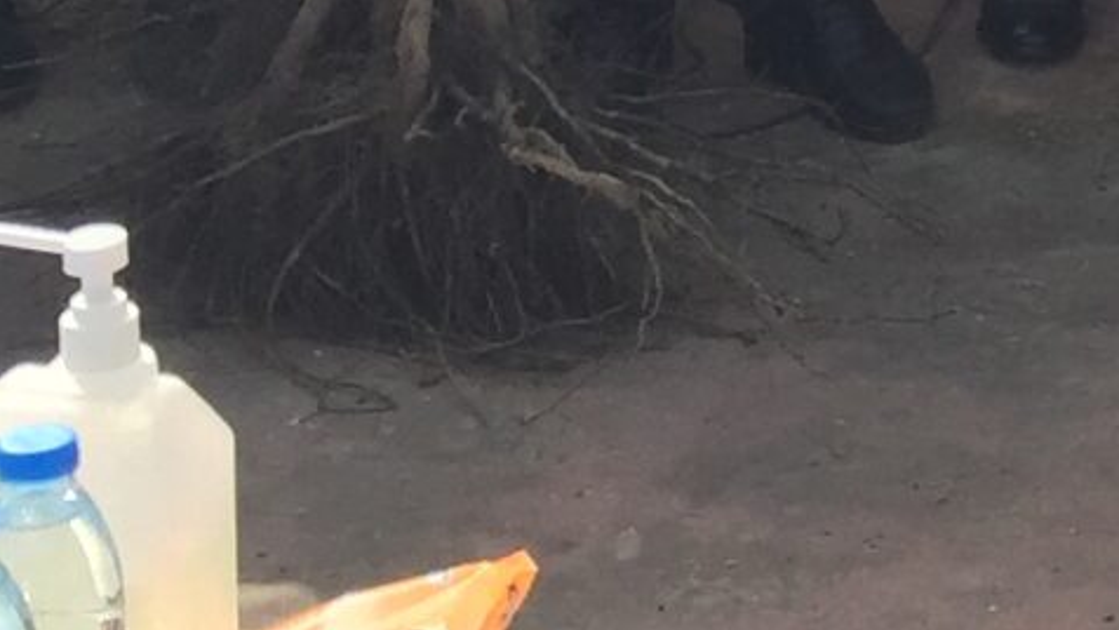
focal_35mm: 170
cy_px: -835
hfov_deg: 11.5
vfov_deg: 6.8
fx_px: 5045
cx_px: 2179
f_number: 2.2
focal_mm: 4.15
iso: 32
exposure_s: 1/842
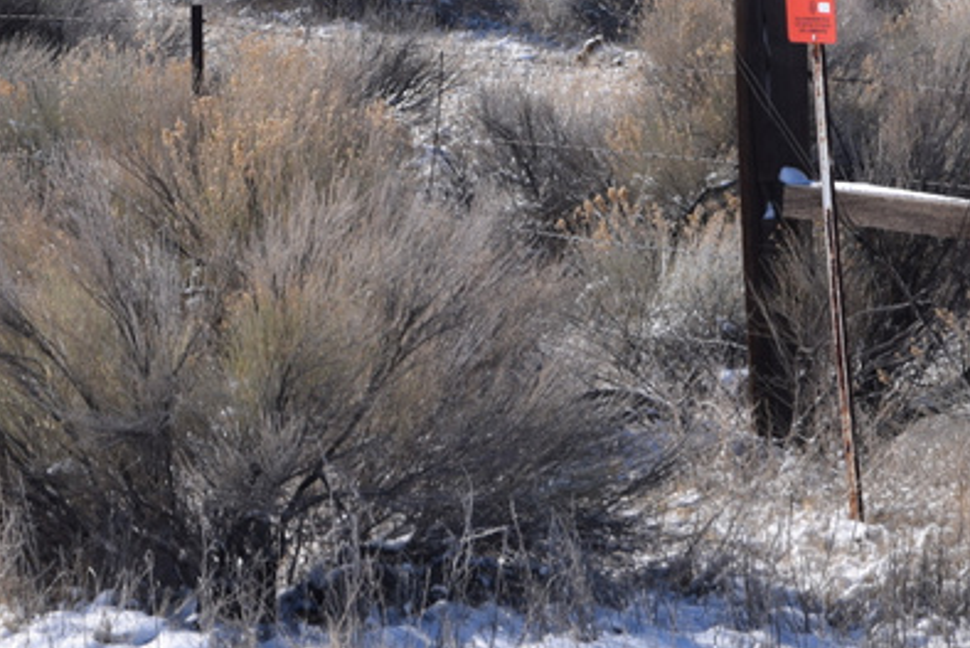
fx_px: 9460
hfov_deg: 5.8
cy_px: -43
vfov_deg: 3.9
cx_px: -71
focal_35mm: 351
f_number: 9
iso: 200
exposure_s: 1/640
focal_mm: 90
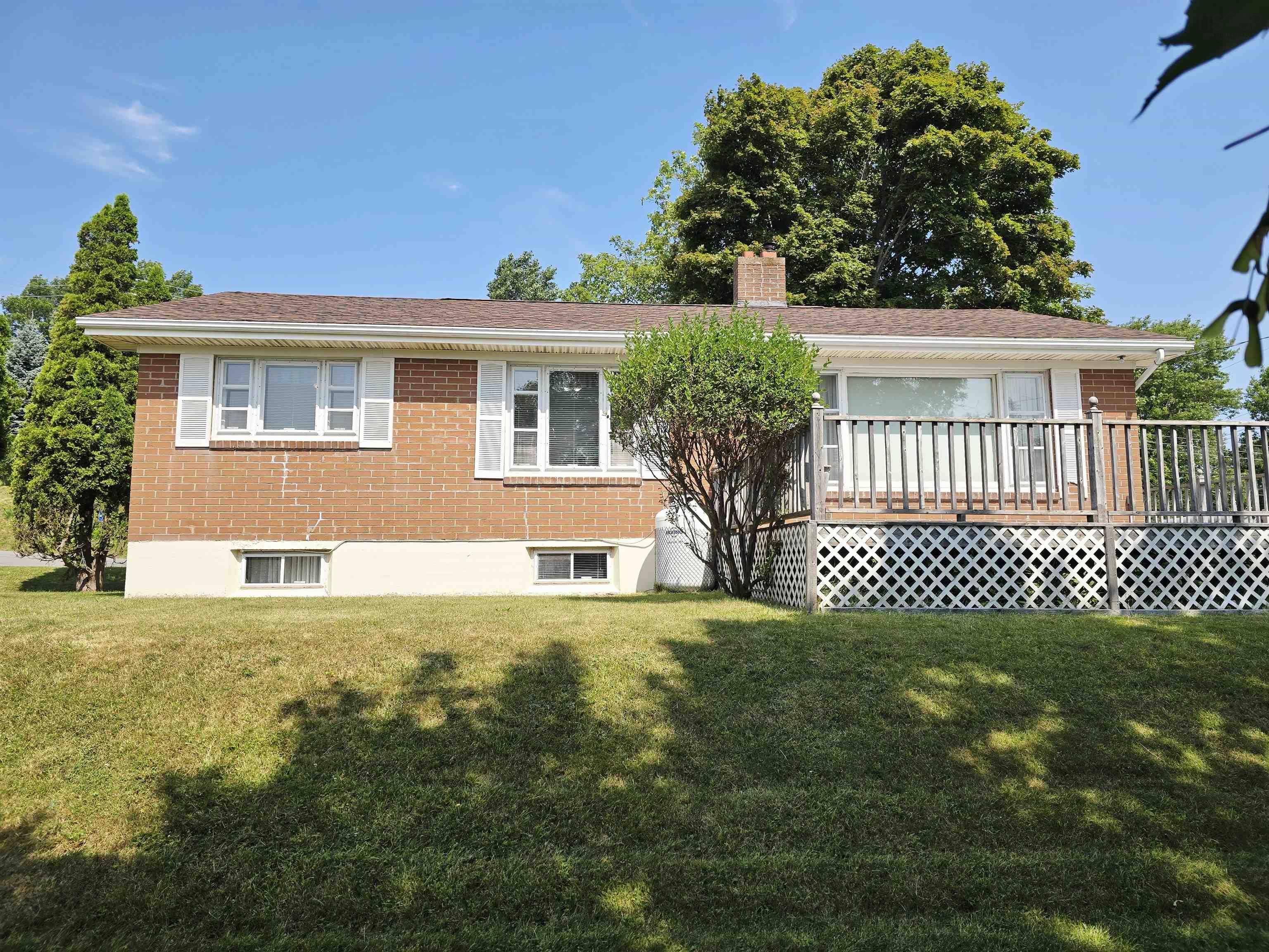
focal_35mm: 23
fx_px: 843
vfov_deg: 58.9
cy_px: 476
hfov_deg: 73.9
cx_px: 634
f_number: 1.7
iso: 12
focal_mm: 6.3
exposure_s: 1/714
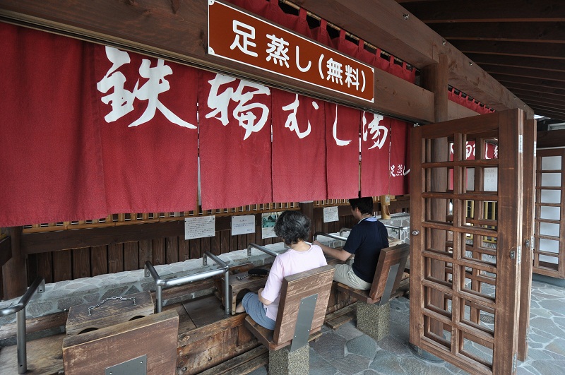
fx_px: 235
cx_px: 282
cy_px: 188
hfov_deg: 100.5
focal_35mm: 15
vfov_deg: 77.2
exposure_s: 1/100
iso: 400
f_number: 5.6
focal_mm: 10
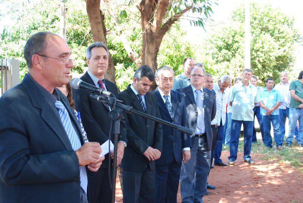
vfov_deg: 28.1
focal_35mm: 48
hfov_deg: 41.1
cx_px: 152
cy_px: 102
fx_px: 404
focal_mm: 32
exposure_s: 1/60
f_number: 4.8
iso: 250
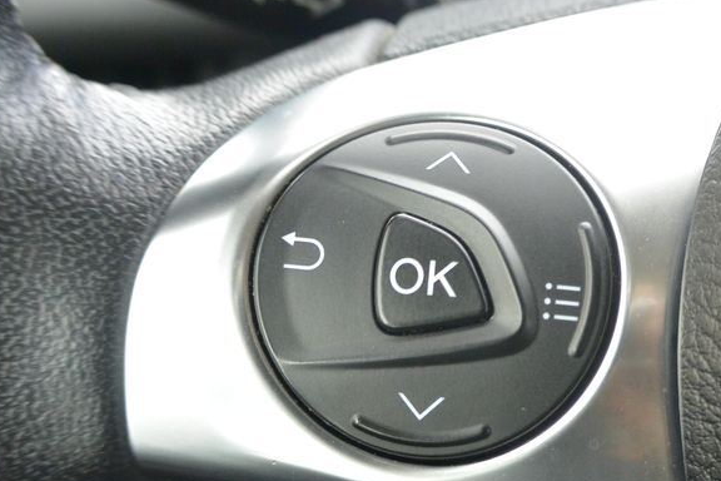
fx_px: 961
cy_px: 323
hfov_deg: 39.4
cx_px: 585
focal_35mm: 48
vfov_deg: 27.9
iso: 280
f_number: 3.5
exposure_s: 1/125
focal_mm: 10
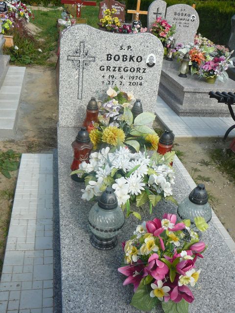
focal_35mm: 35
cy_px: 156
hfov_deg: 40.7
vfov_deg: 52.6
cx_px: 118
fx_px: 317
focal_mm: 5.2
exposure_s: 1/400
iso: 80
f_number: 5
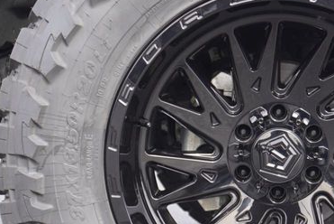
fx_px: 1077
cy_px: 144
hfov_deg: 17.5
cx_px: 271
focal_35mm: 116
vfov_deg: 11.8
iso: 100
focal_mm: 28
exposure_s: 1/60
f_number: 4.5
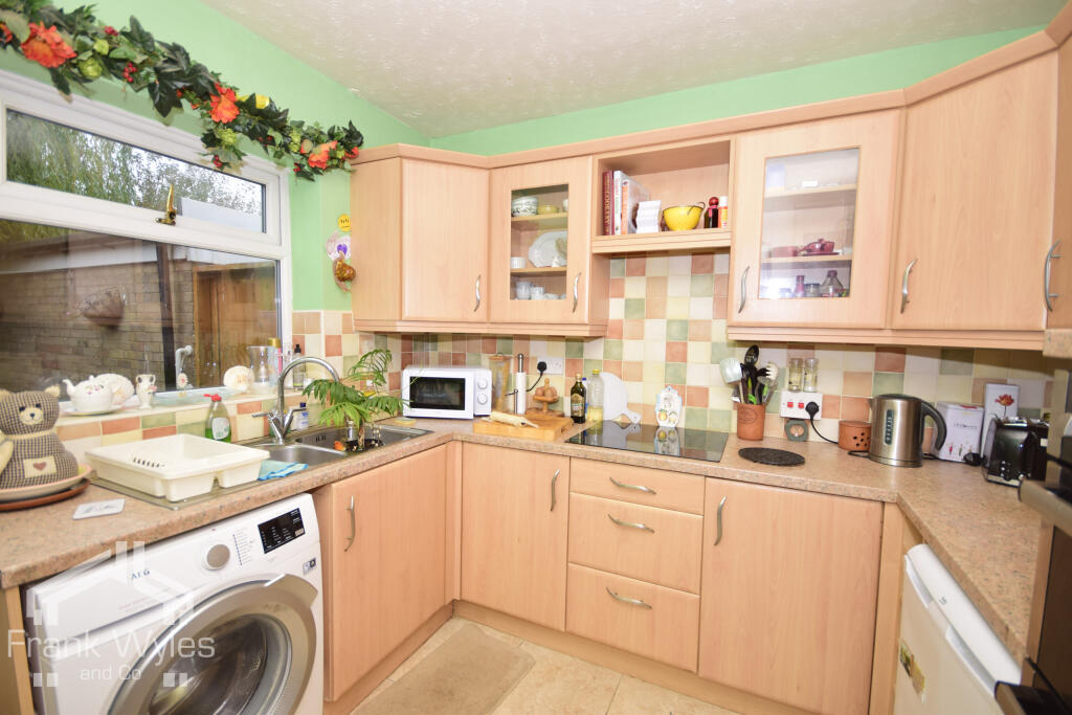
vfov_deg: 77.3
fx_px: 447
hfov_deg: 100.4
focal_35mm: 15
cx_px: 536
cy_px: 358
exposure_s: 1/125
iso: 250
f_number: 4
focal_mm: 10
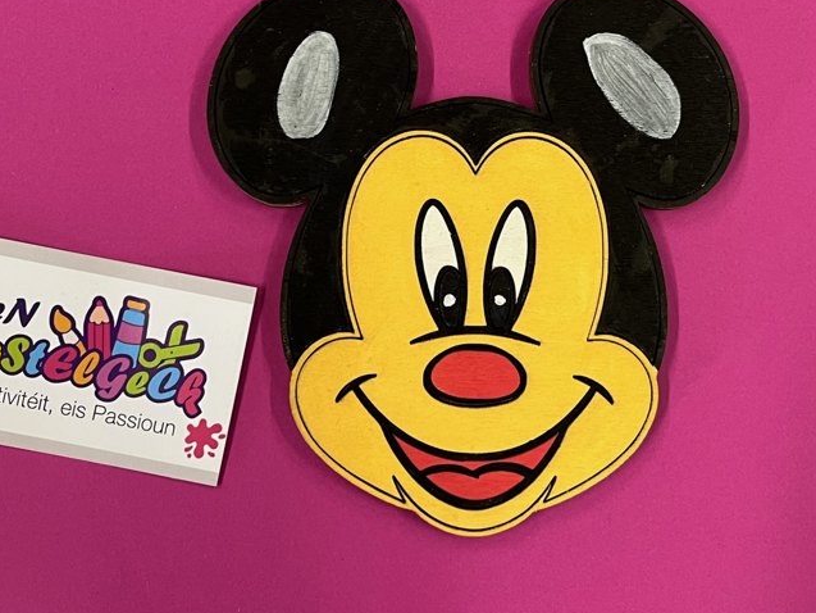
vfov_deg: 29.5
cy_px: 214
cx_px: 418
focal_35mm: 49
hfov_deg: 38.9
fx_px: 1155
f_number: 1.6
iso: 80
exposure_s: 1/50
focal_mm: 5.1
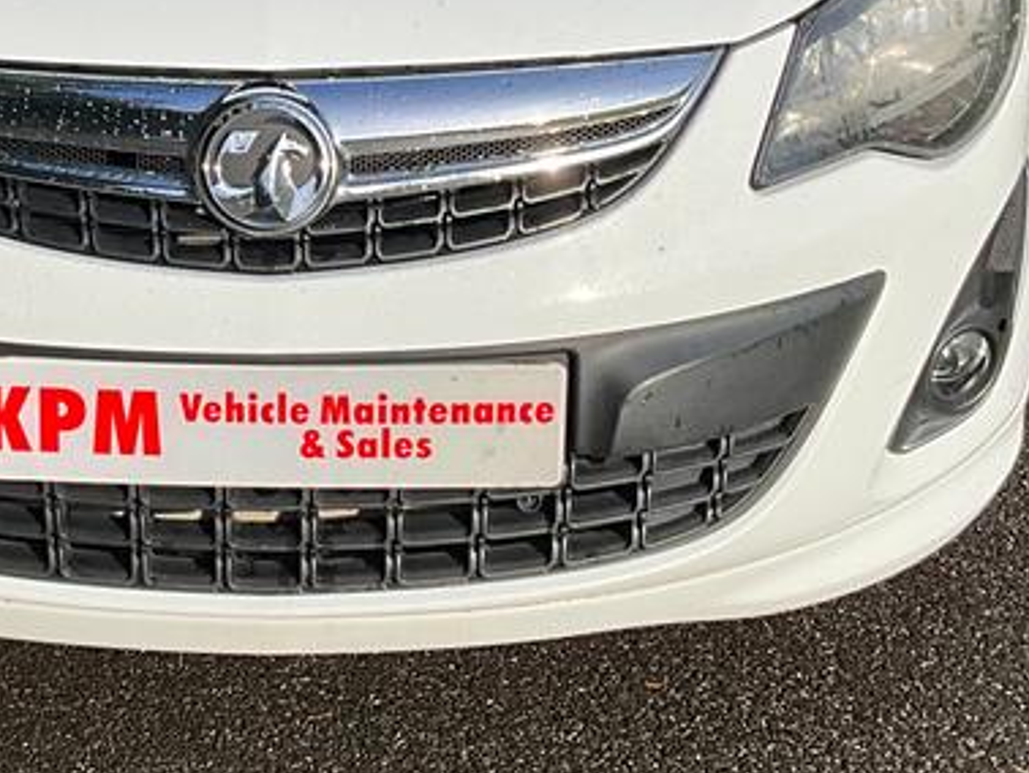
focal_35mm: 92
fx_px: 2737
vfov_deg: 15.9
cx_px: 231
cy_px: 60
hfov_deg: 21.1
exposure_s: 1/929
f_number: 1.8
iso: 25
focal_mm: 3
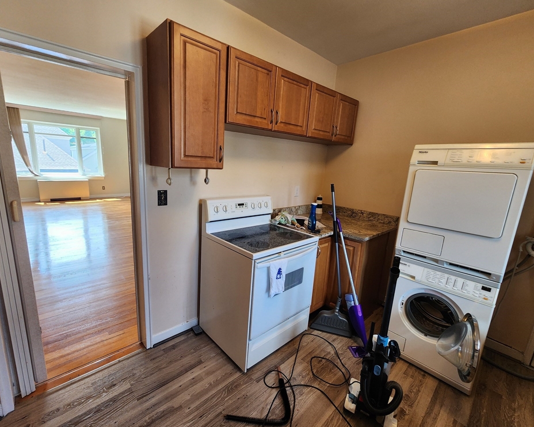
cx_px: 249
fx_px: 221
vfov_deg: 88.0
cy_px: 215
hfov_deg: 100.6
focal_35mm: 14
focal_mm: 2.2
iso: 160
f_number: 2.2
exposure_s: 1/60
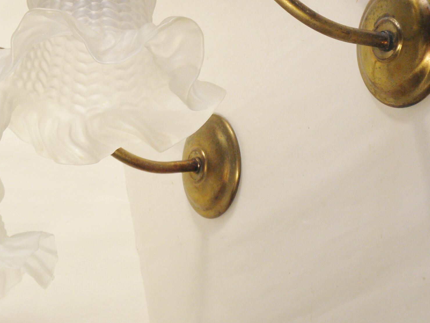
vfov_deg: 18.1
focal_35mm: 81
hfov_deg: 24.0
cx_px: 144
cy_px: 81
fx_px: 1006
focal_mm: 8.6
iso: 100
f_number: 3.9
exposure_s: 1/100
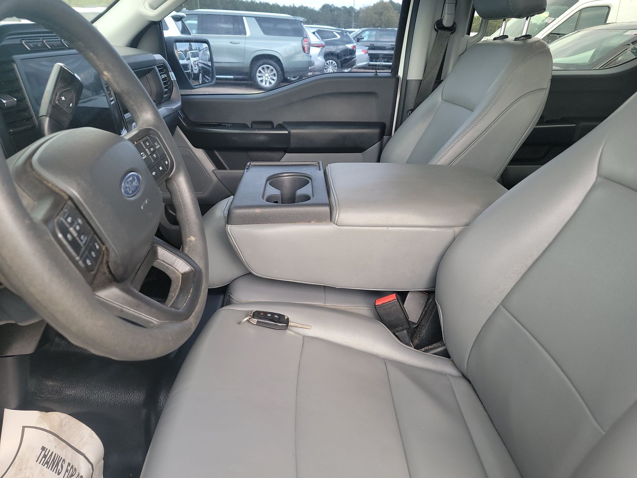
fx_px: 442
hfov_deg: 71.6
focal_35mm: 24
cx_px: 318
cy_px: 239
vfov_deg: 56.8
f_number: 1.8
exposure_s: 1/59
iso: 227
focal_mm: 6.7
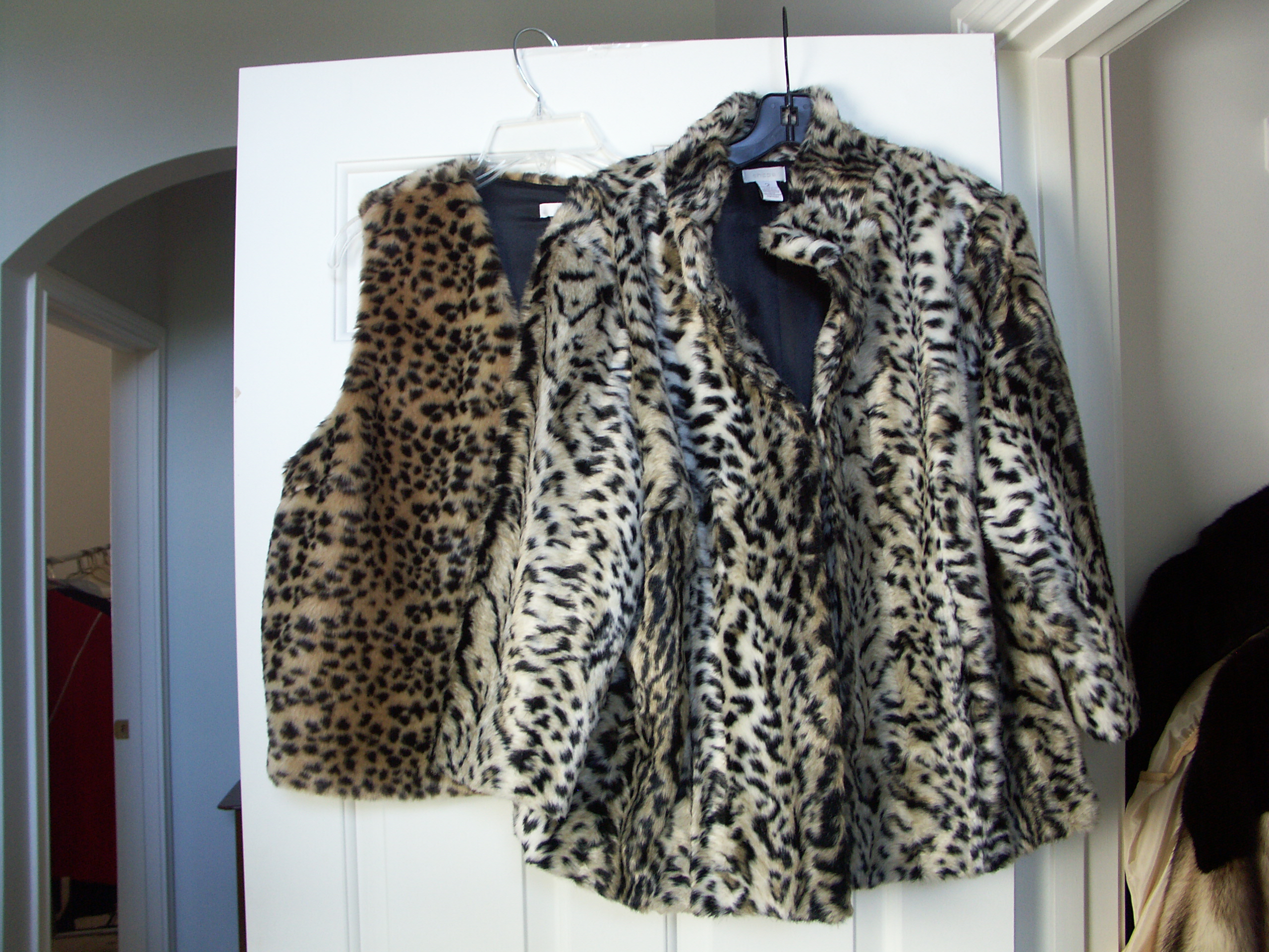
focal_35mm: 28
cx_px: 634
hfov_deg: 63.4
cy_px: 476
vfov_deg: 49.7
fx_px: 1026
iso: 100
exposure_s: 1/25
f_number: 2.8
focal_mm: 7.2
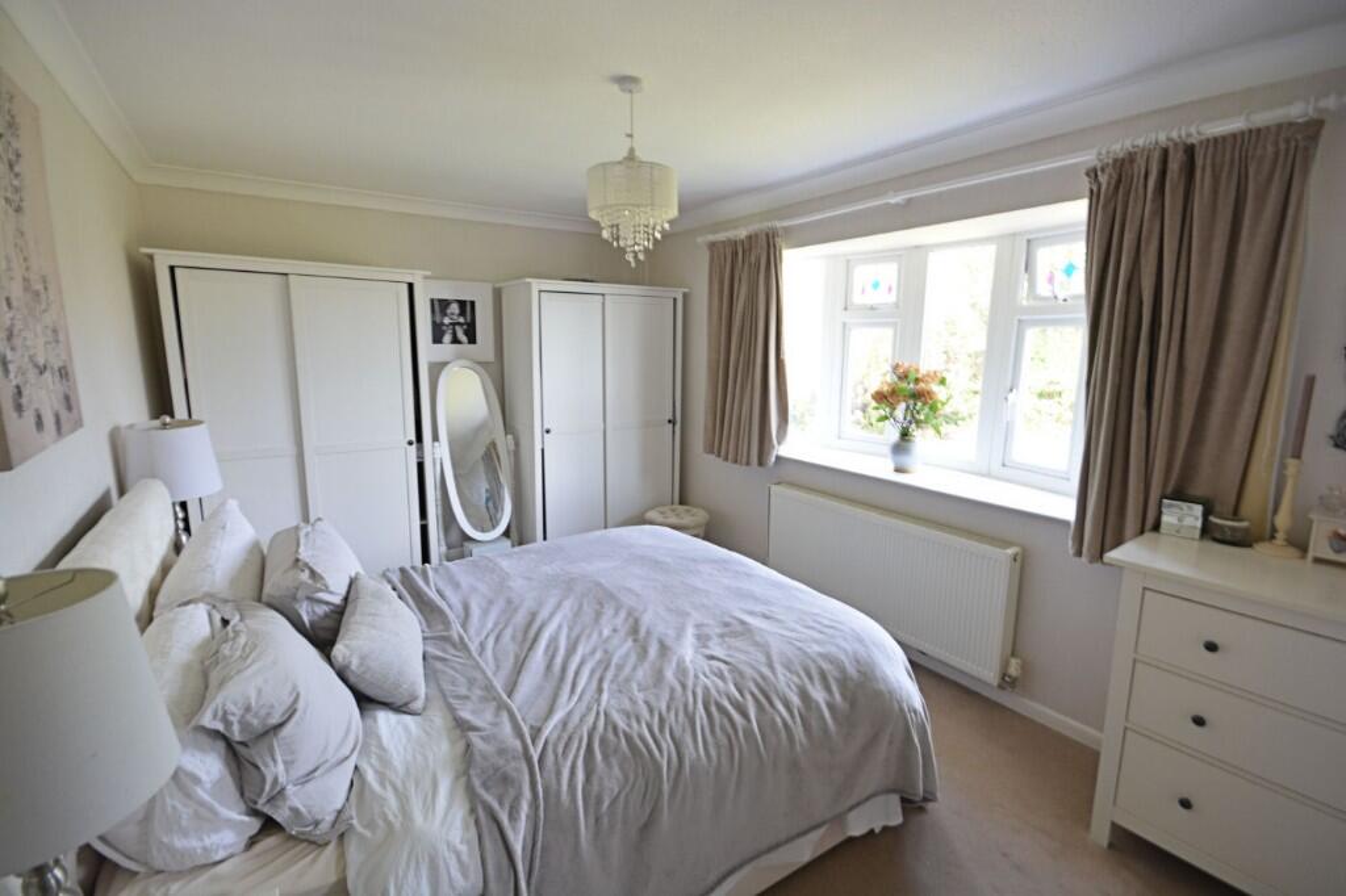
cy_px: 448
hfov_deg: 100.4
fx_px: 561
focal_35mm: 15
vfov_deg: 77.3
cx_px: 673
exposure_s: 1/13
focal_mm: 10
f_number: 8
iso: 400
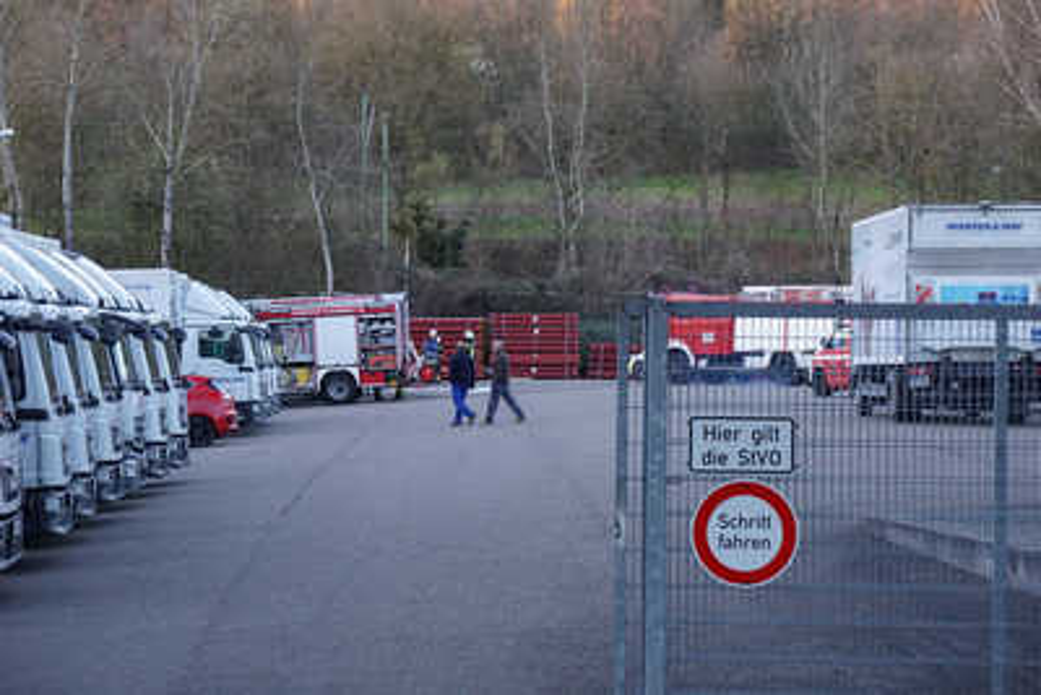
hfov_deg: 17.1
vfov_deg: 11.4
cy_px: 348
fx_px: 3471
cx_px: 520
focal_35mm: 120
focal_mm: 80
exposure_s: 1/160
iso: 1250
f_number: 5.6
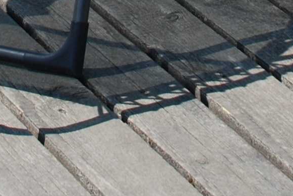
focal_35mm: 280
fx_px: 2282
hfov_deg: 7.3
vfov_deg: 4.7
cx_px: 93
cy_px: -382
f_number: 8
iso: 100
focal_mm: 28
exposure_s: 1/250
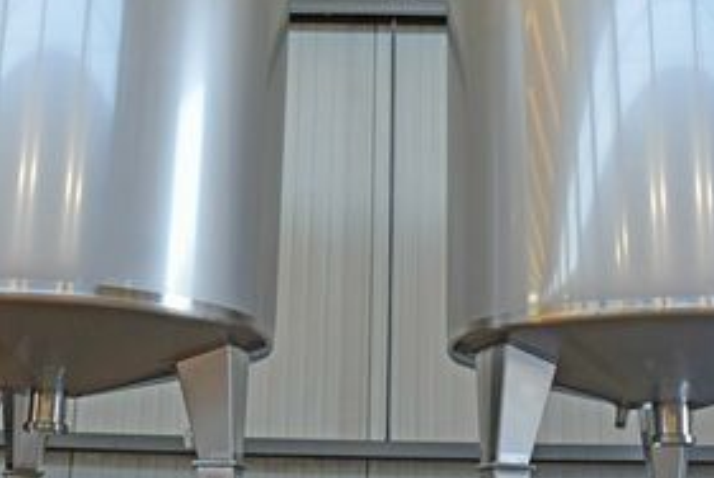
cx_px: 389
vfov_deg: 21.2
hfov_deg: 31.4
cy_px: 153
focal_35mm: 64
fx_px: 1271
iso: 400
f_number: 5
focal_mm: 20
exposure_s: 1/100
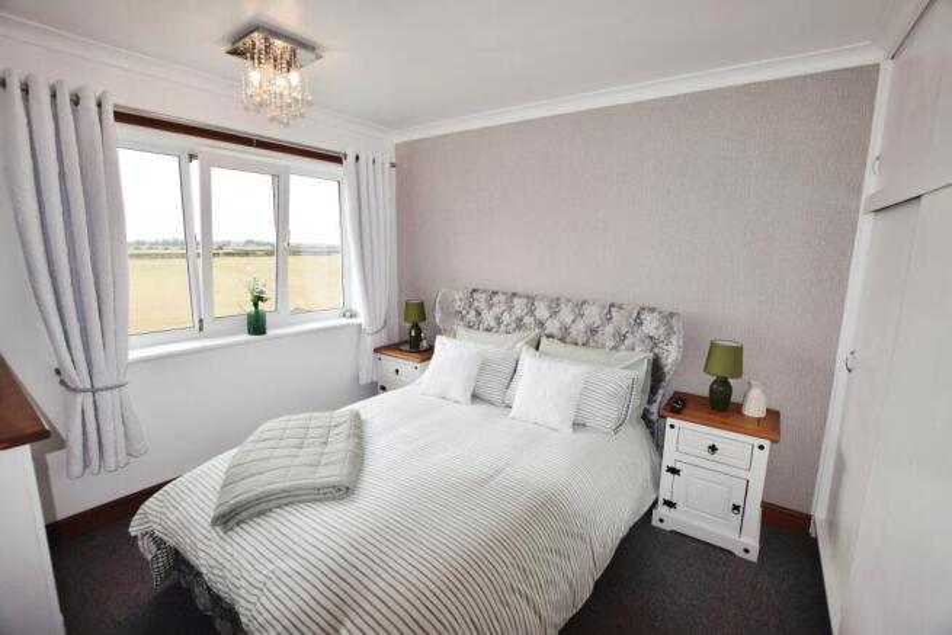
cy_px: 318
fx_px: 397
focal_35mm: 15
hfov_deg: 100.4
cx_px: 476
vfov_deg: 77.4
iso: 160
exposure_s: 1/125
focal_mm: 10
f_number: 5.6
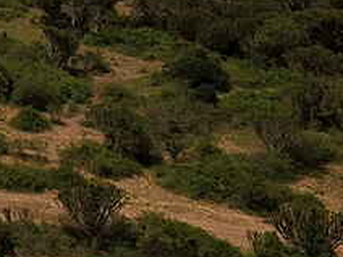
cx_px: -343
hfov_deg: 17.2
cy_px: -238
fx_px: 822
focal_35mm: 83
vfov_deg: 14.9
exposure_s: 1/3676
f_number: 2.8
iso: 100
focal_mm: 3.61
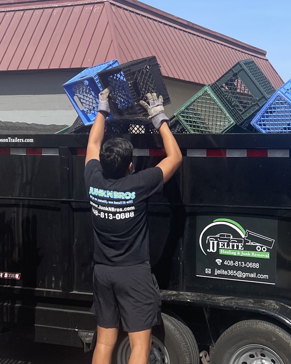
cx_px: 248
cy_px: 180
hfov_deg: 23.0
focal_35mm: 65
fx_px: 700
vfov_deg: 29.1
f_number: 1.6
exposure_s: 1/2660
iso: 32
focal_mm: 5.1
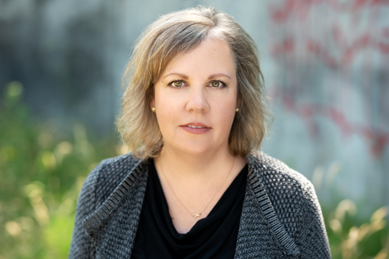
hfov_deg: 23.9
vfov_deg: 16.1
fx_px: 918
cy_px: 130
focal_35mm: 85
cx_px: 194
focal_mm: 85
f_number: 2.8
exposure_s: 1/640
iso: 250
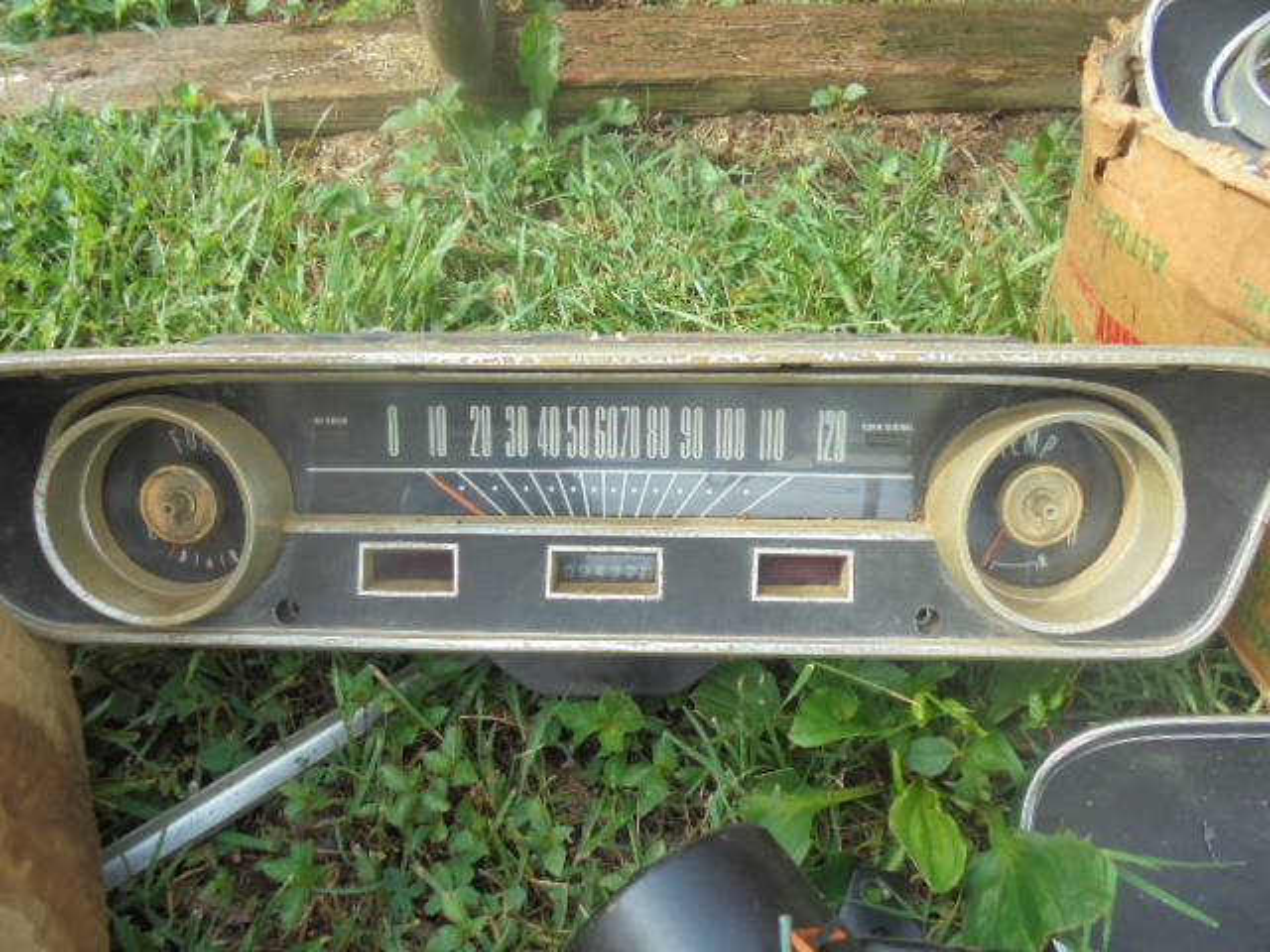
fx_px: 954
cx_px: 635
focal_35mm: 26
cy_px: 476
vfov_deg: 53.1
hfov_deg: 67.3
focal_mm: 4.6
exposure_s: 1/125
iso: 100
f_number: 3.5
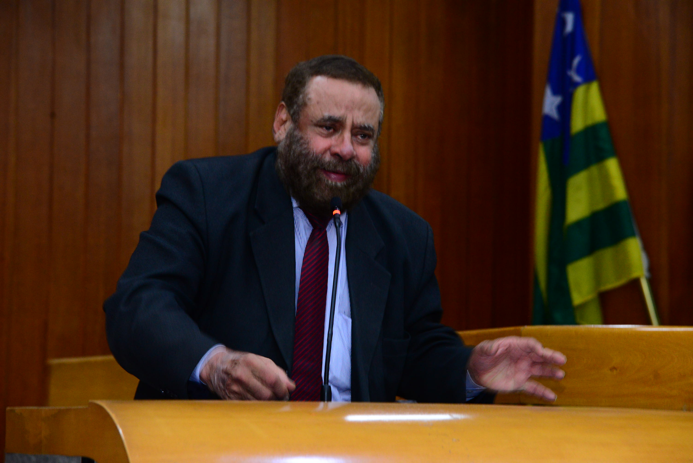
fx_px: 2311
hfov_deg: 17.1
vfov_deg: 11.4
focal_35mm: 120
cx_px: 346
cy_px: 232
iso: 2500
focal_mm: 120
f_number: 6.3
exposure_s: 1/60
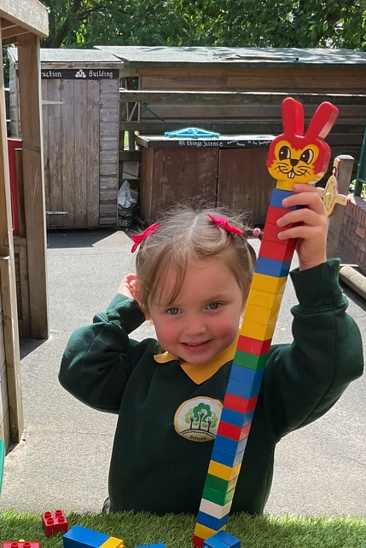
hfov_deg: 27.7
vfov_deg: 39.6
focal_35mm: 48
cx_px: 90
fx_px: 732
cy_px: 435
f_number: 1.8
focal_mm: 3
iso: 16
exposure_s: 1/391
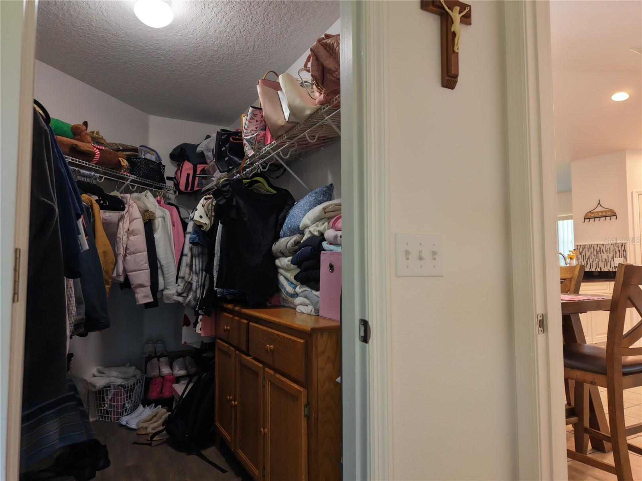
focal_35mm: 24
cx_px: 321
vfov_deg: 56.8
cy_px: 240
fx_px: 445
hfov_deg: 71.6
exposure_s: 1/15
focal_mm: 8.67
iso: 100
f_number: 1.8
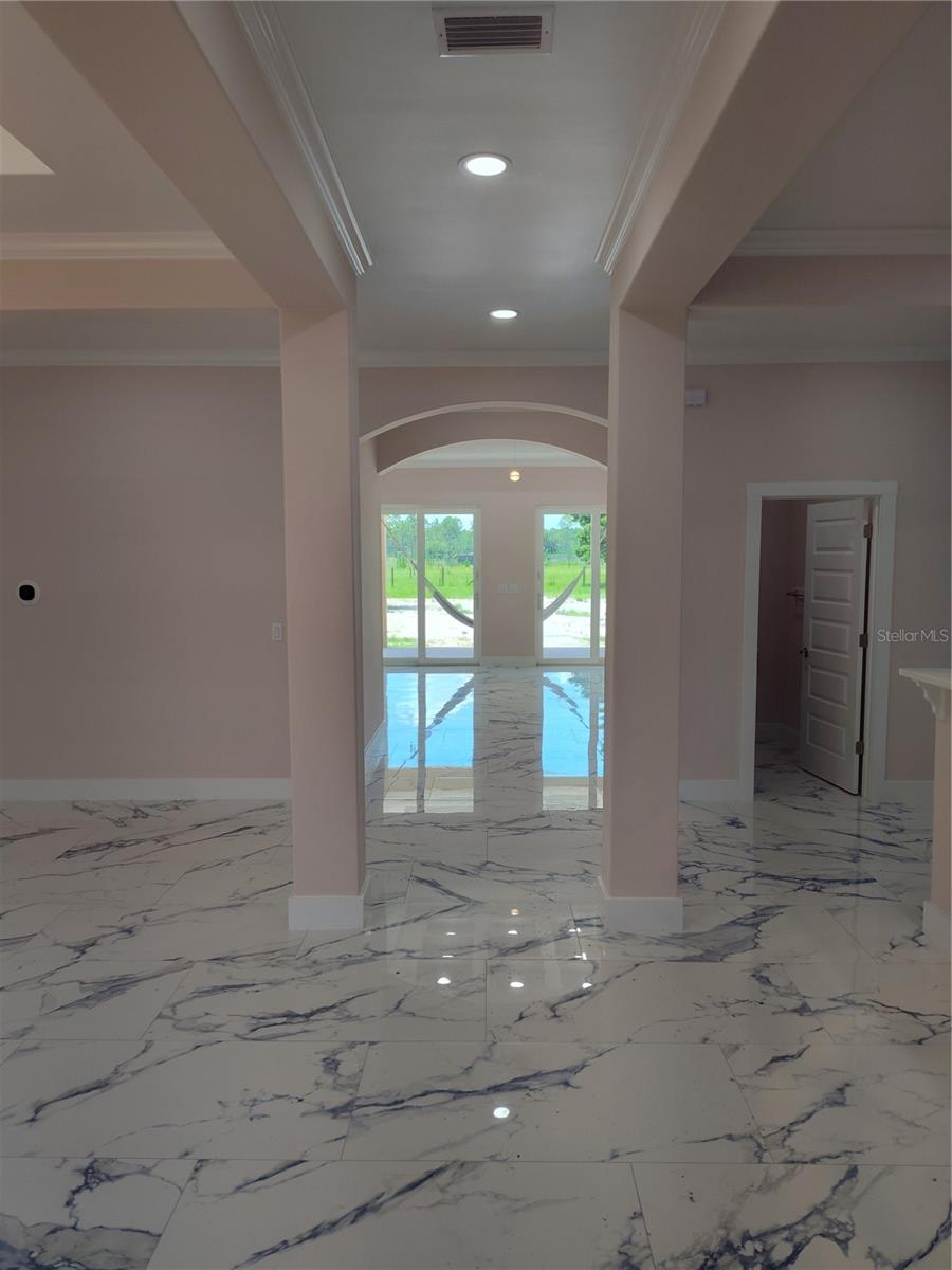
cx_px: 476
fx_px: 843
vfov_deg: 73.9
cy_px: 635
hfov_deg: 58.9
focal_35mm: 23
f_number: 1.8
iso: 102
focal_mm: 5.56
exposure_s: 1/200
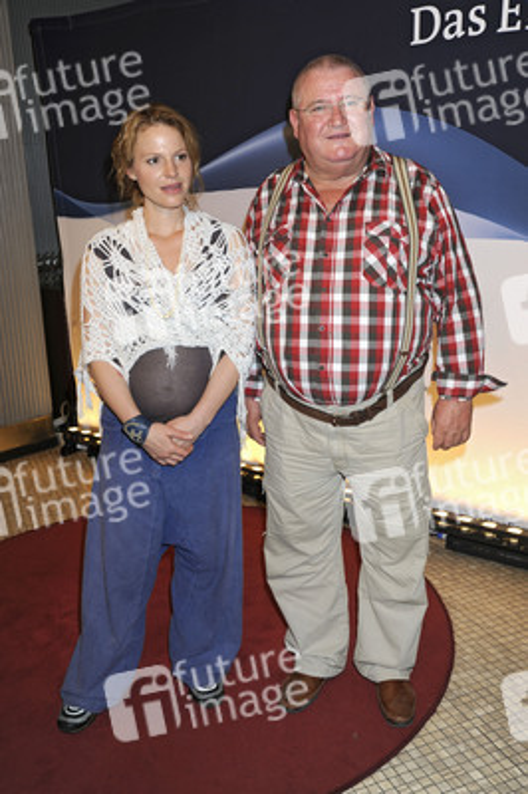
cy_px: 397
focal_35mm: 36
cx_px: 264
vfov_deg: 53.2
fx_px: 793
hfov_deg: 36.8
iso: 500
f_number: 5.6
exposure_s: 1/200
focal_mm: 36
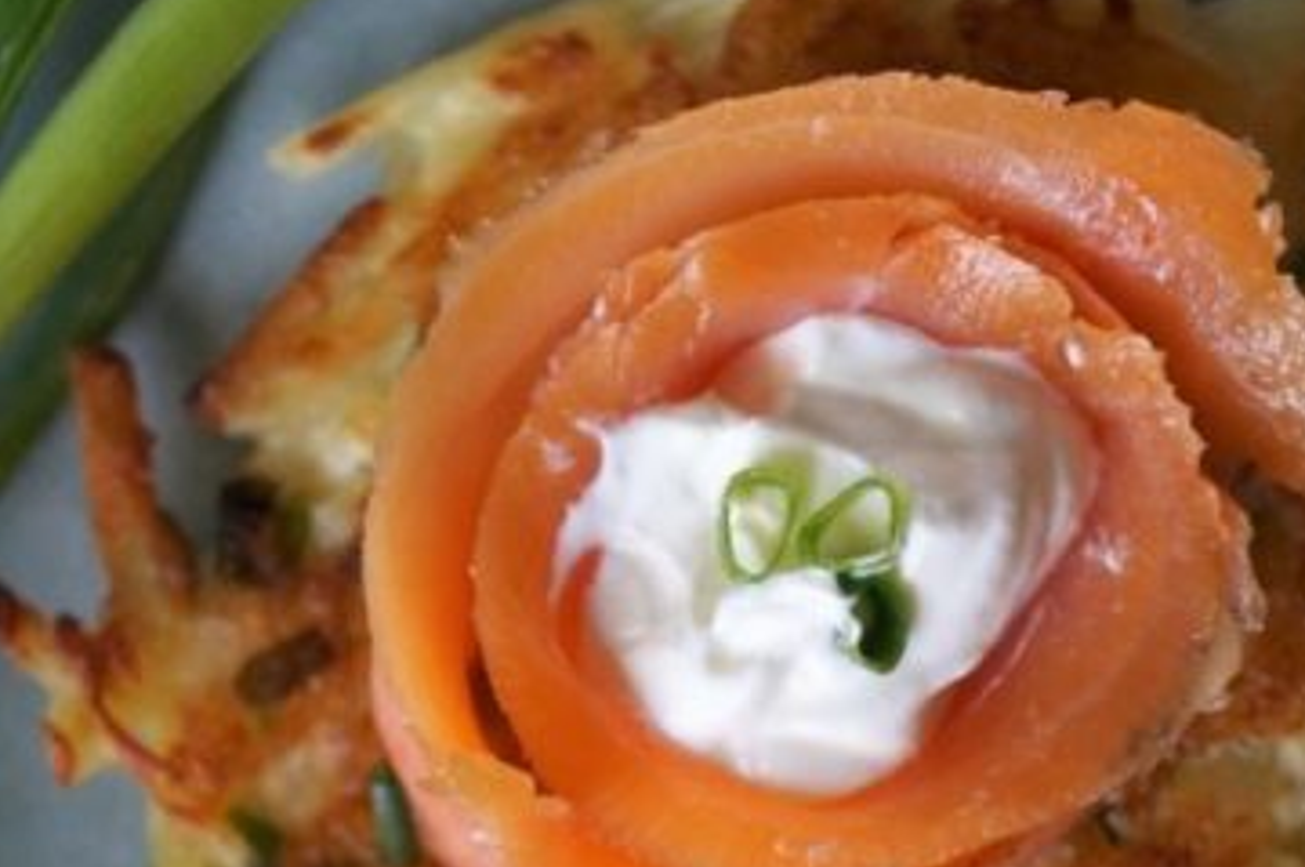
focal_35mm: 96
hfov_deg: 21.2
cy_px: 551
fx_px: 3475
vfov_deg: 14.2
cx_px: 518
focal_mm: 30
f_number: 3.5
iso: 800
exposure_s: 1/160
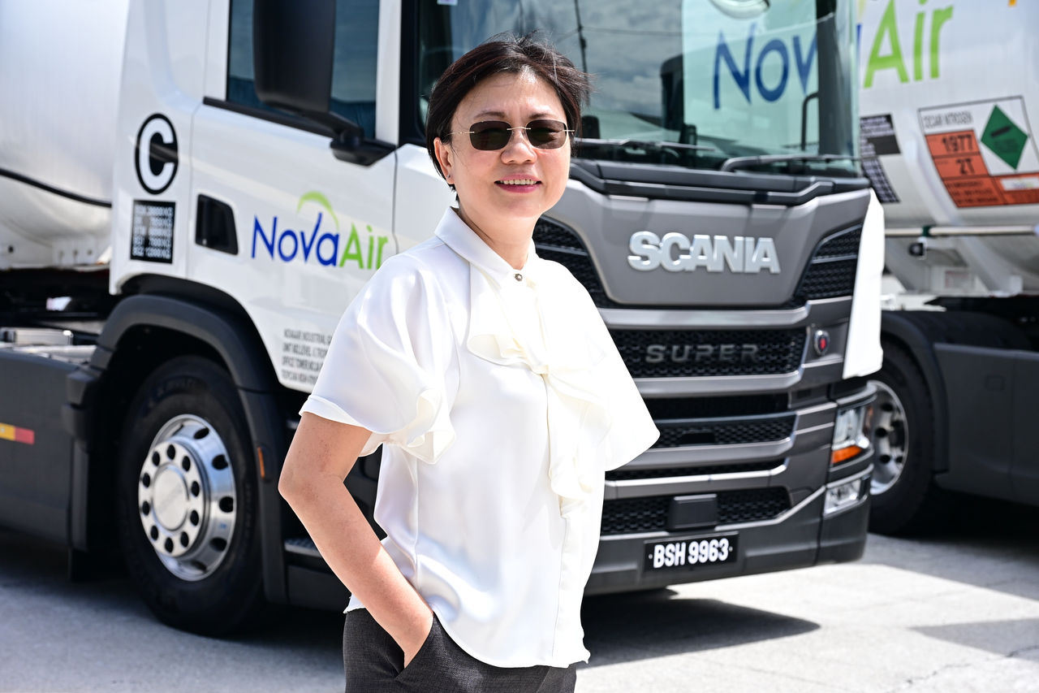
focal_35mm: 65
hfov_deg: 31.0
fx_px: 1876
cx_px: 520
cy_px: 346
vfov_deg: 20.9
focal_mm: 65
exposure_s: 1/800
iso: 500
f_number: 8
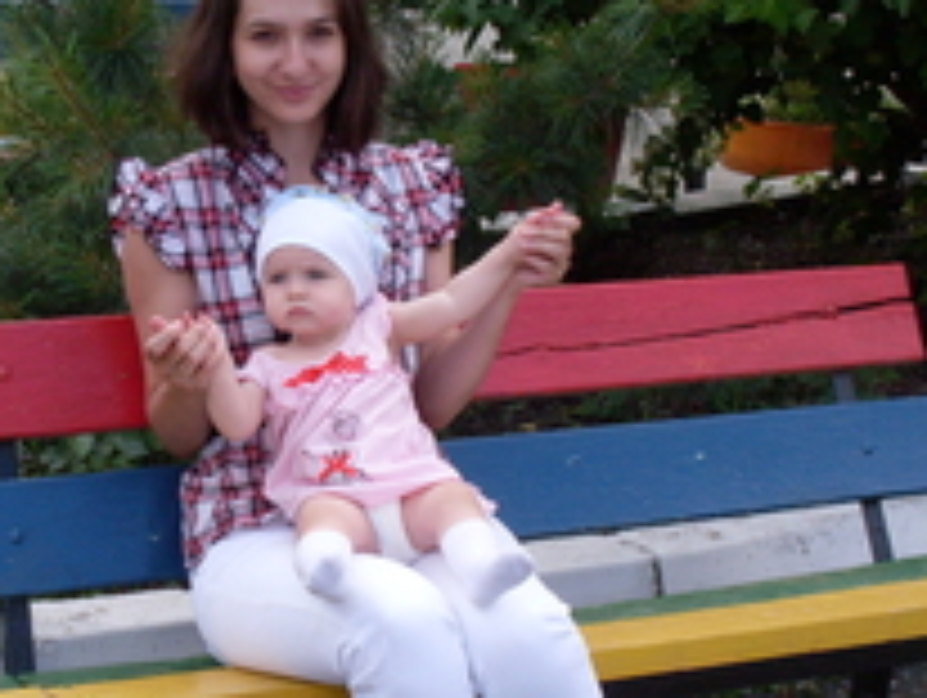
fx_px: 2225
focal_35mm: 83
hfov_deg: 23.5
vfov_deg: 17.8
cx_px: 342
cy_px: 383
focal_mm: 6.3
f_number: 2.8
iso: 80
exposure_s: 1/500
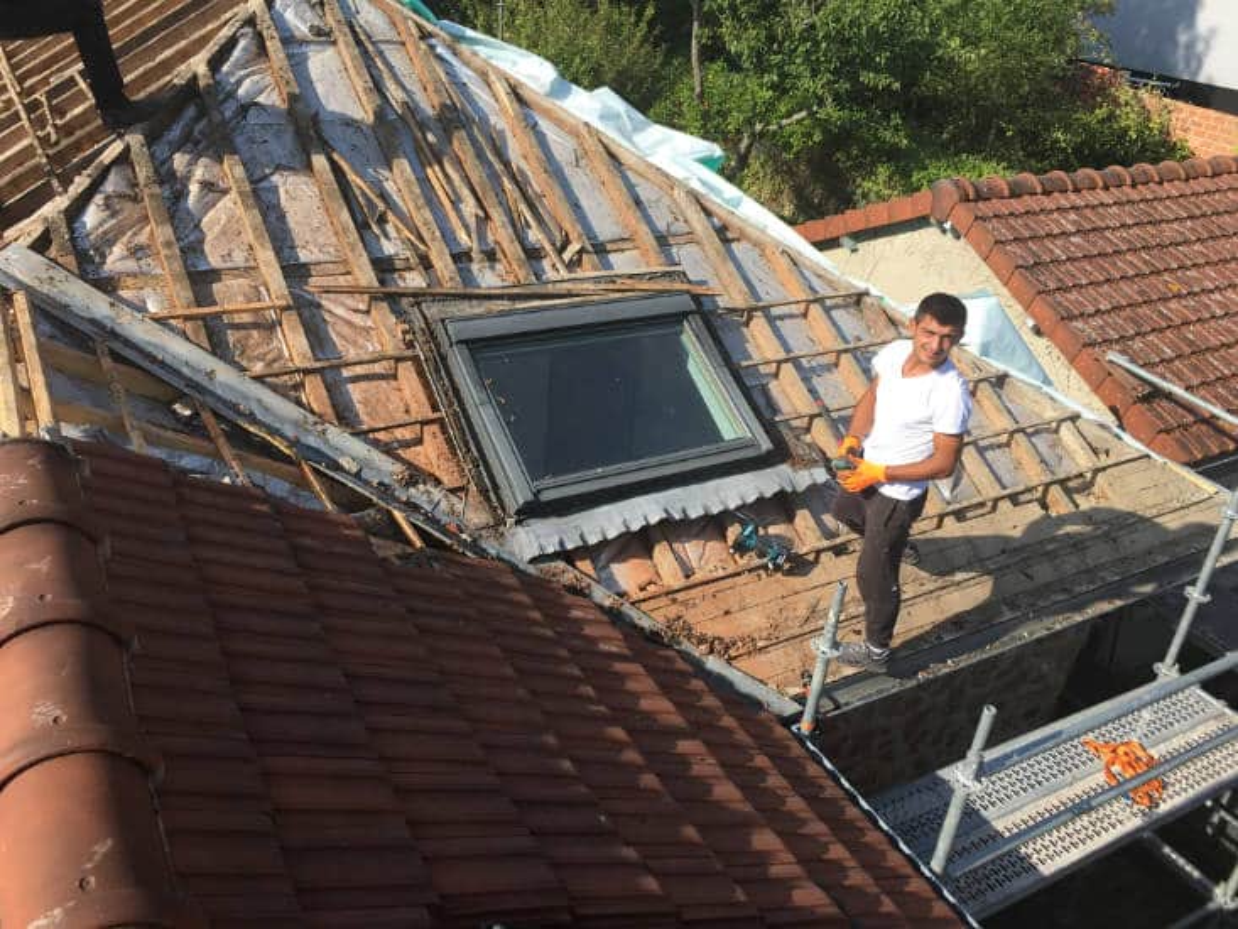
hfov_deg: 61.7
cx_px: 619
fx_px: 1037
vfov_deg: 48.2
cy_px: 464
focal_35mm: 29
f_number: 2.2
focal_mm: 4.2
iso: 25
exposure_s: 1/986
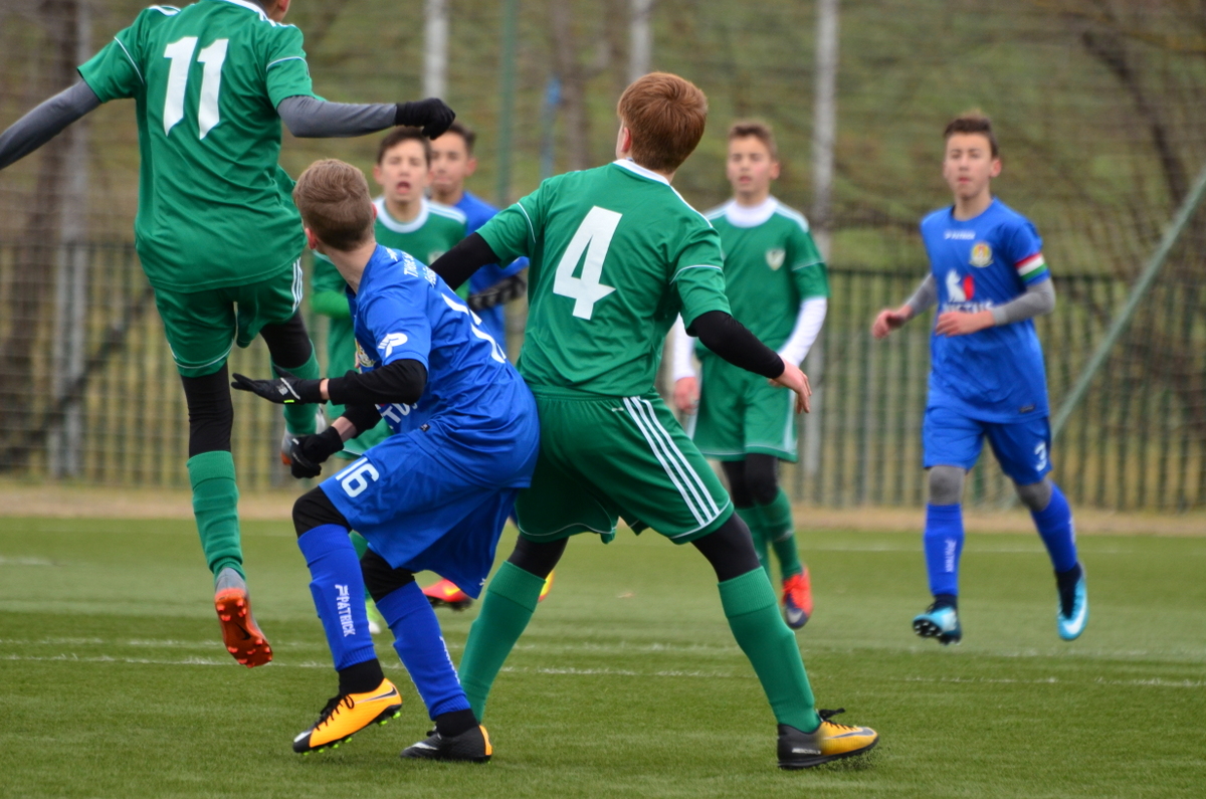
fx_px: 15045
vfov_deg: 3.0
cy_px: 400
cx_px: 603
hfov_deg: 4.6
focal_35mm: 450
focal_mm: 300
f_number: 5.6
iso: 800
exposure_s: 1/640
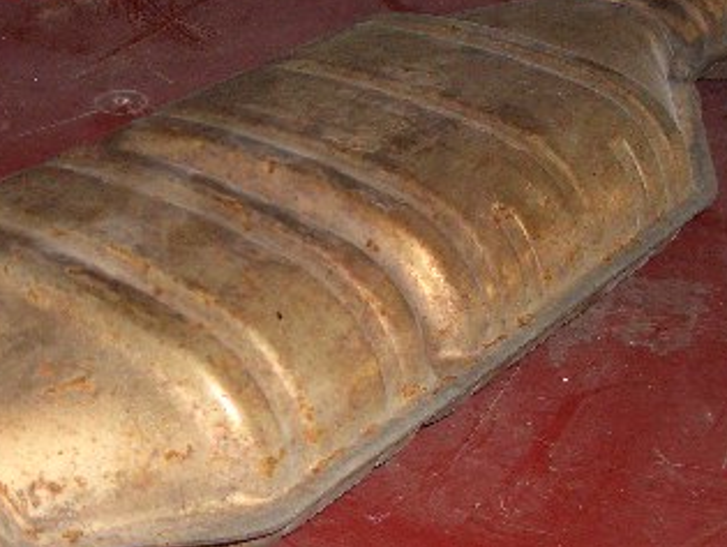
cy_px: 265
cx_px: 205
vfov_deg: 20.8
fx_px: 1493
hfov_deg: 27.1
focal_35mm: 71
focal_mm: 5.8
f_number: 2.6
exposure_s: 1/60
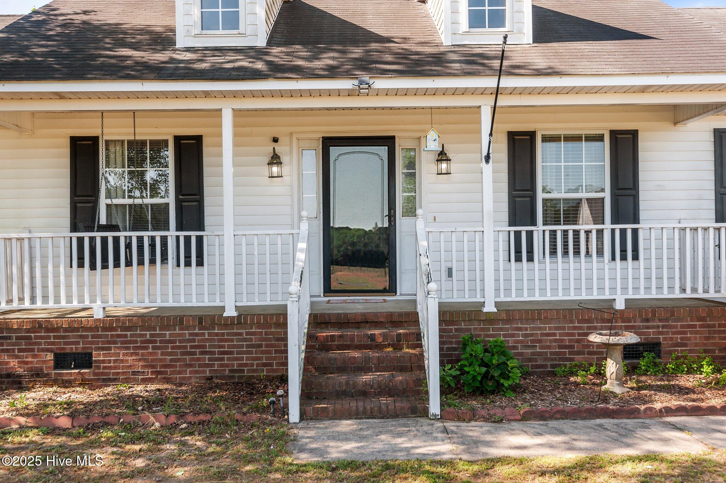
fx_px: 705
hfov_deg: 54.5
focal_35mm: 35
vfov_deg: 37.8
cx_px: 363
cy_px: 242
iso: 400
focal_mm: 35
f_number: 7.1
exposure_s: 1/250
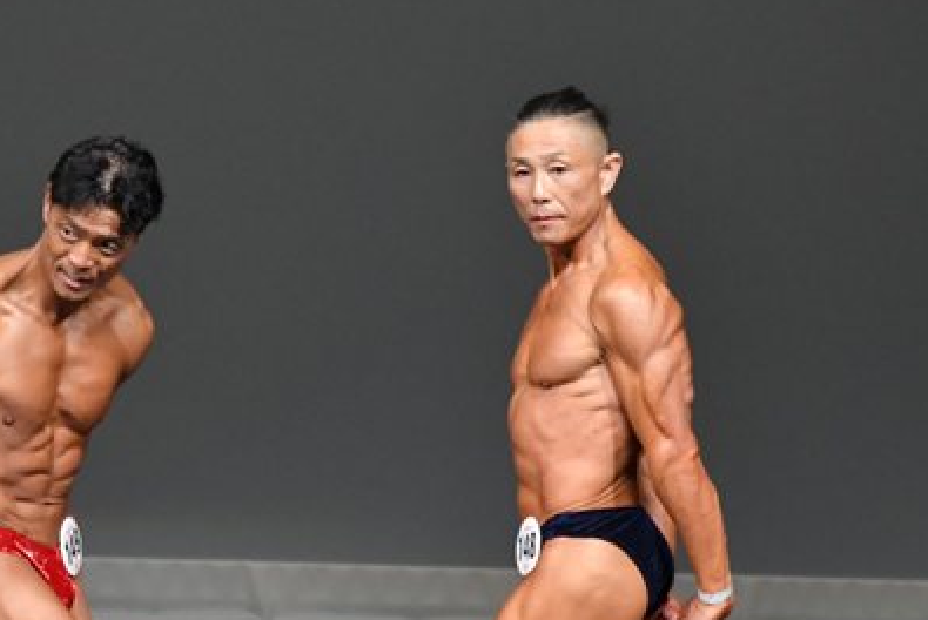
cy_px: 575
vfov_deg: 2.0
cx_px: 250
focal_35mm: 676
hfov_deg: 3.0
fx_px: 17438
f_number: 5.6
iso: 4000
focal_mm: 230
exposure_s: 1/400
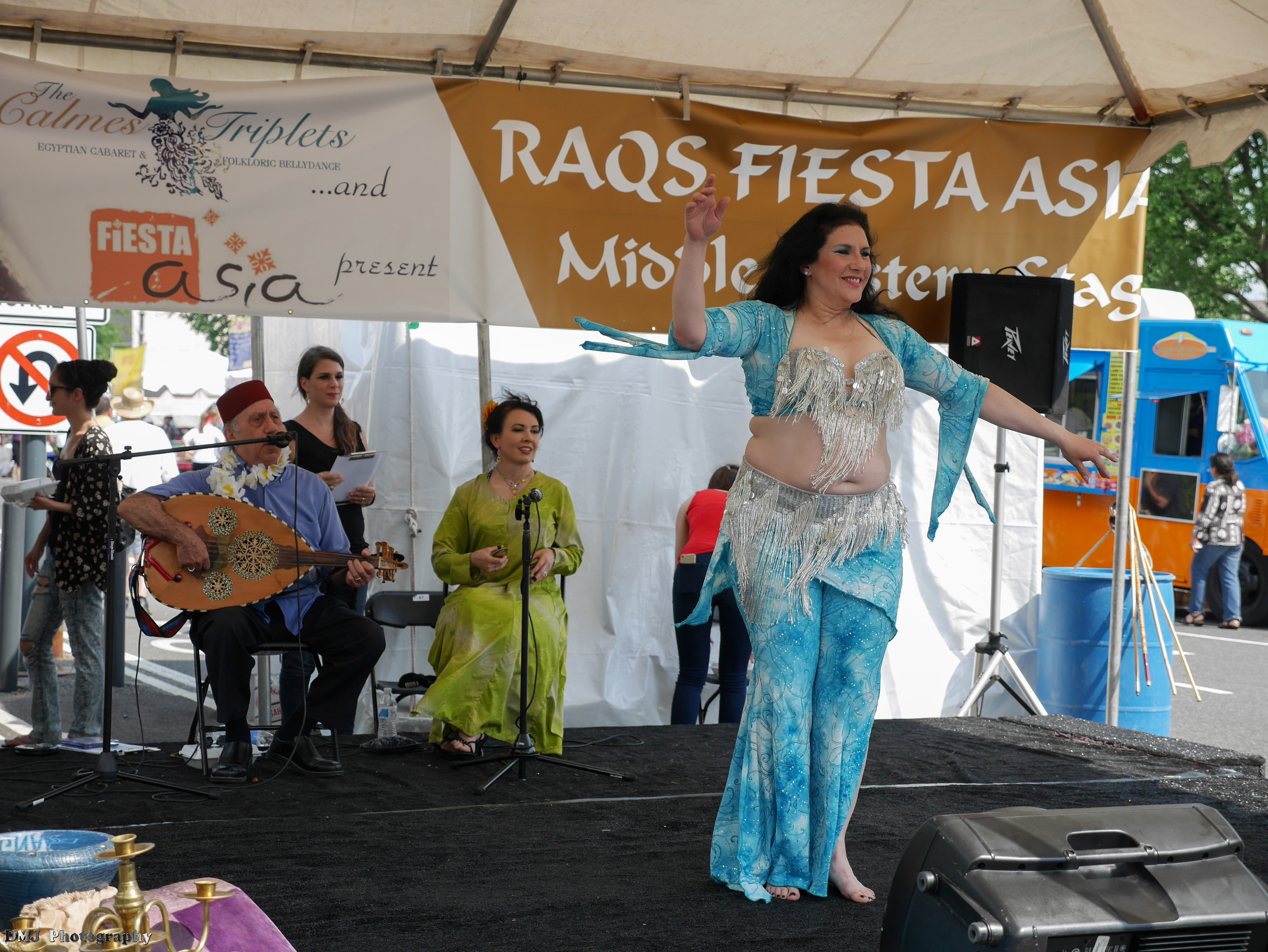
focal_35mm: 70
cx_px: 634
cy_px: 476
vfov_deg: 21.0
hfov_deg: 27.8
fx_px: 2565
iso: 200
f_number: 3.5
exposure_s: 1/800
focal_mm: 35
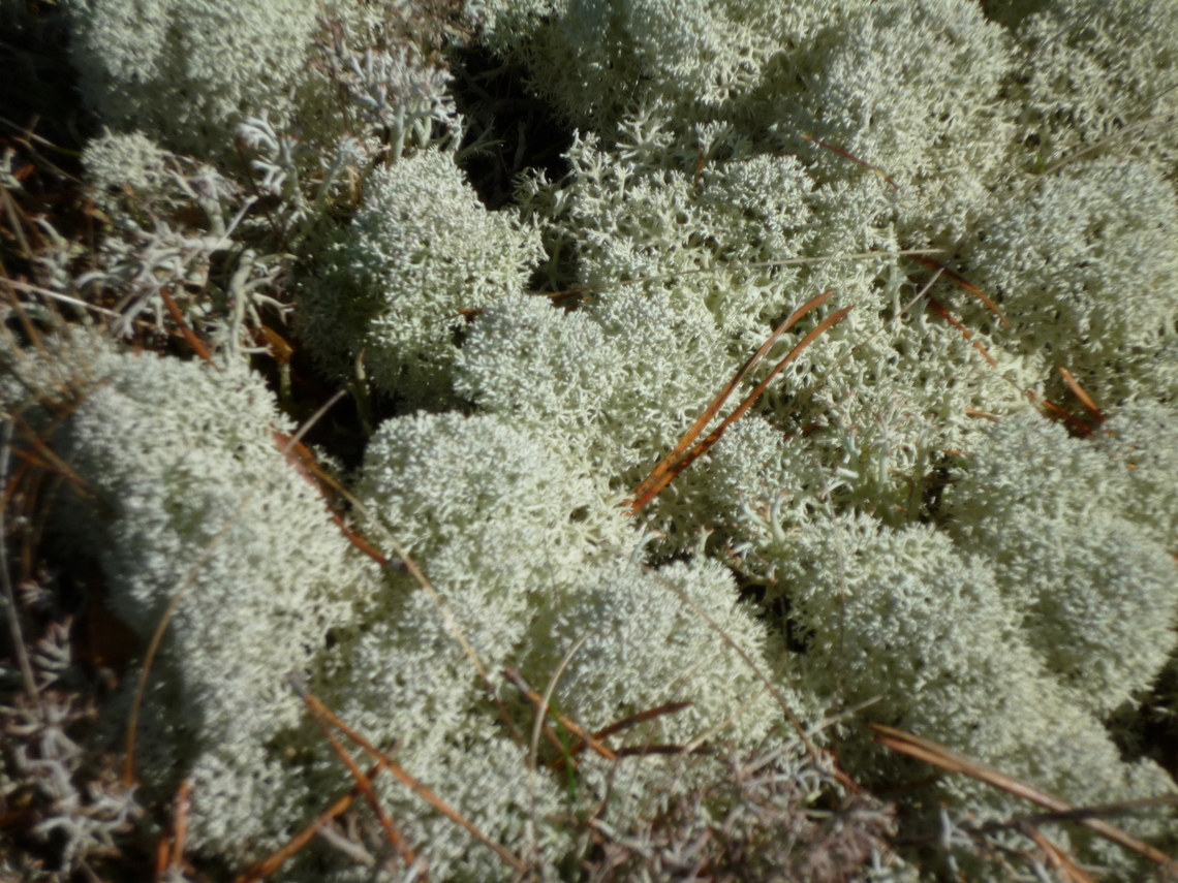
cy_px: 442
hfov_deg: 15.8
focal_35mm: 125
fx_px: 4254
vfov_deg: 11.9
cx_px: 589
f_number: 7.1
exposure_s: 1/500
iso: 125
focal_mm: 22
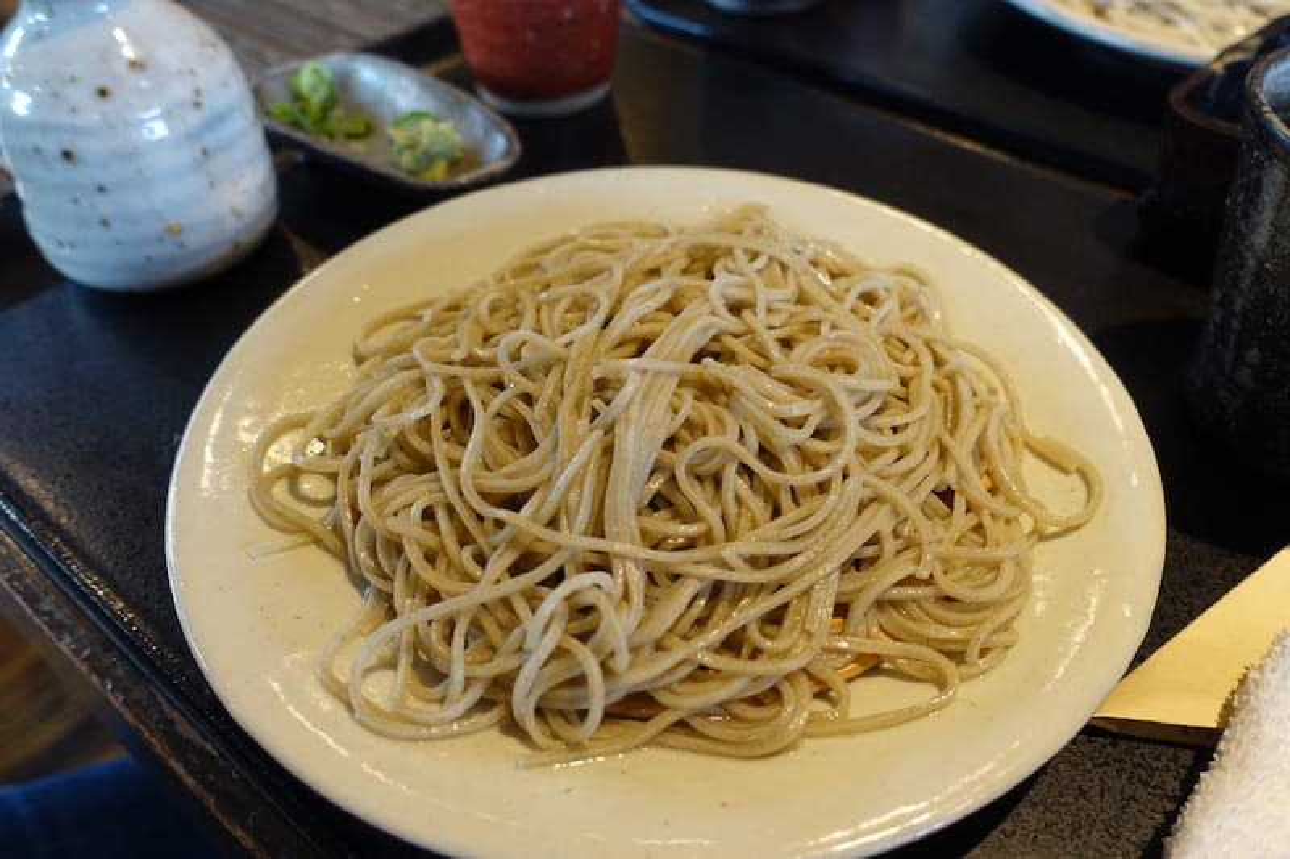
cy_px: 430
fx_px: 1039
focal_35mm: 29
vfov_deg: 44.9
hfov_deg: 63.7
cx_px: 645
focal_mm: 10.81
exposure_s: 1/30
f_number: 2.5
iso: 500
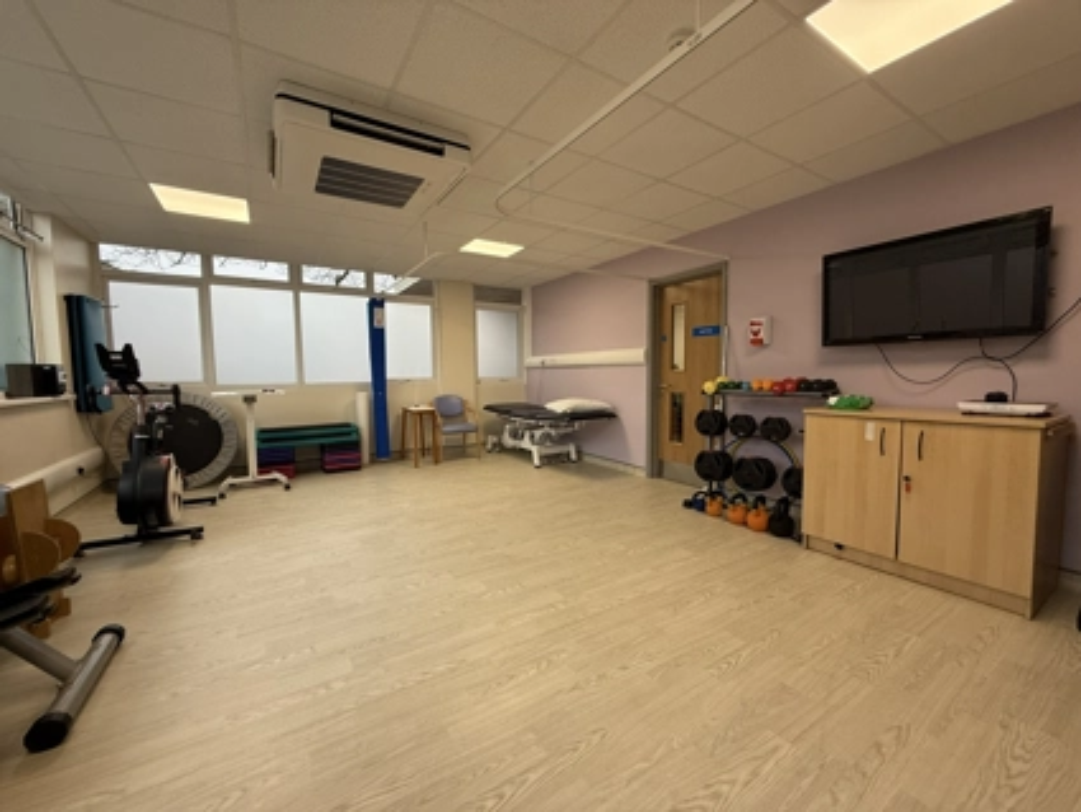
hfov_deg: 102.0
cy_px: 406
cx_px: 540
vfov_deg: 85.7
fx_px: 437
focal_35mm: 14
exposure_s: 1/99
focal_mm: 2.22
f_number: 2.2
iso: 125
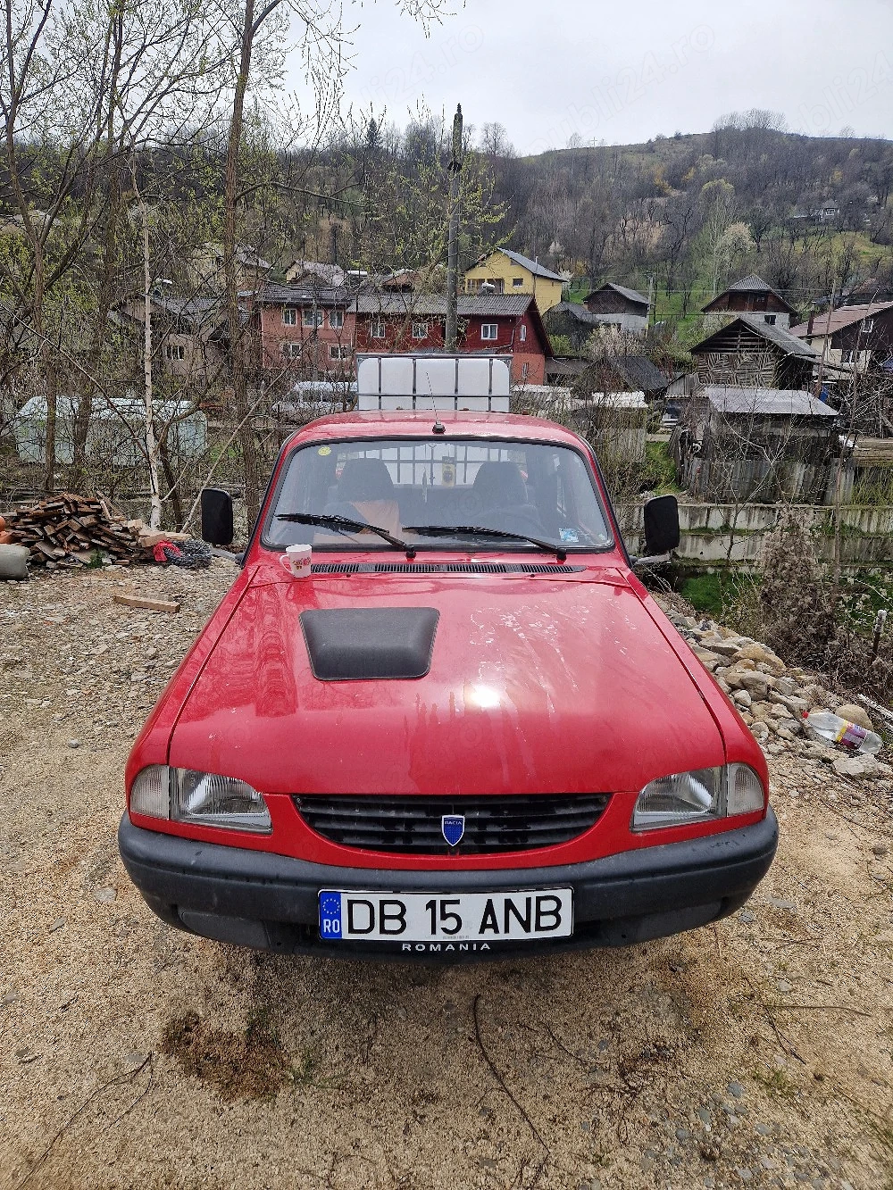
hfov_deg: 58.9
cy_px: 595
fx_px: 791
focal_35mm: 23
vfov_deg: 73.9
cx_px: 446
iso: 50
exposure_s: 1/1429
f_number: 1.8
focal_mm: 5.4
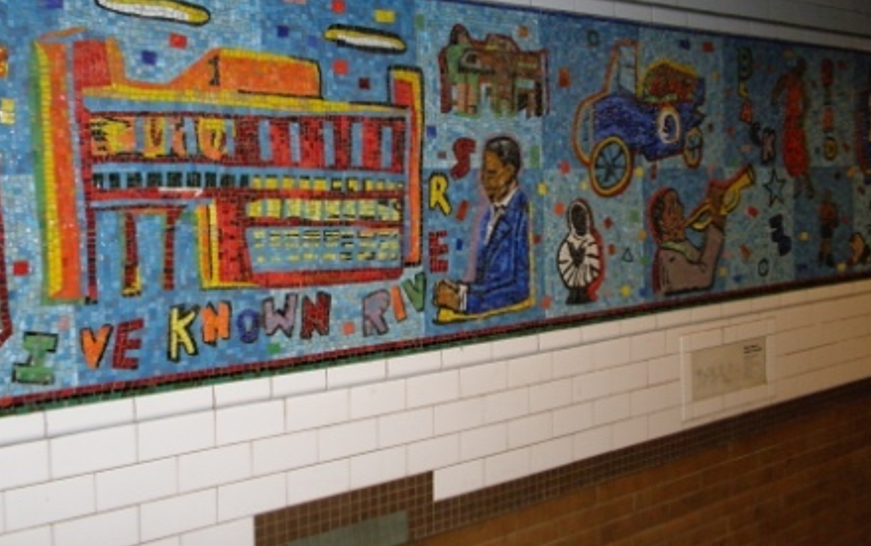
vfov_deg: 32.0
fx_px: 950
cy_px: 234
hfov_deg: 49.3
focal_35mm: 40
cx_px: 435
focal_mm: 6.6
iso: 200
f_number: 3.5
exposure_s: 1/30
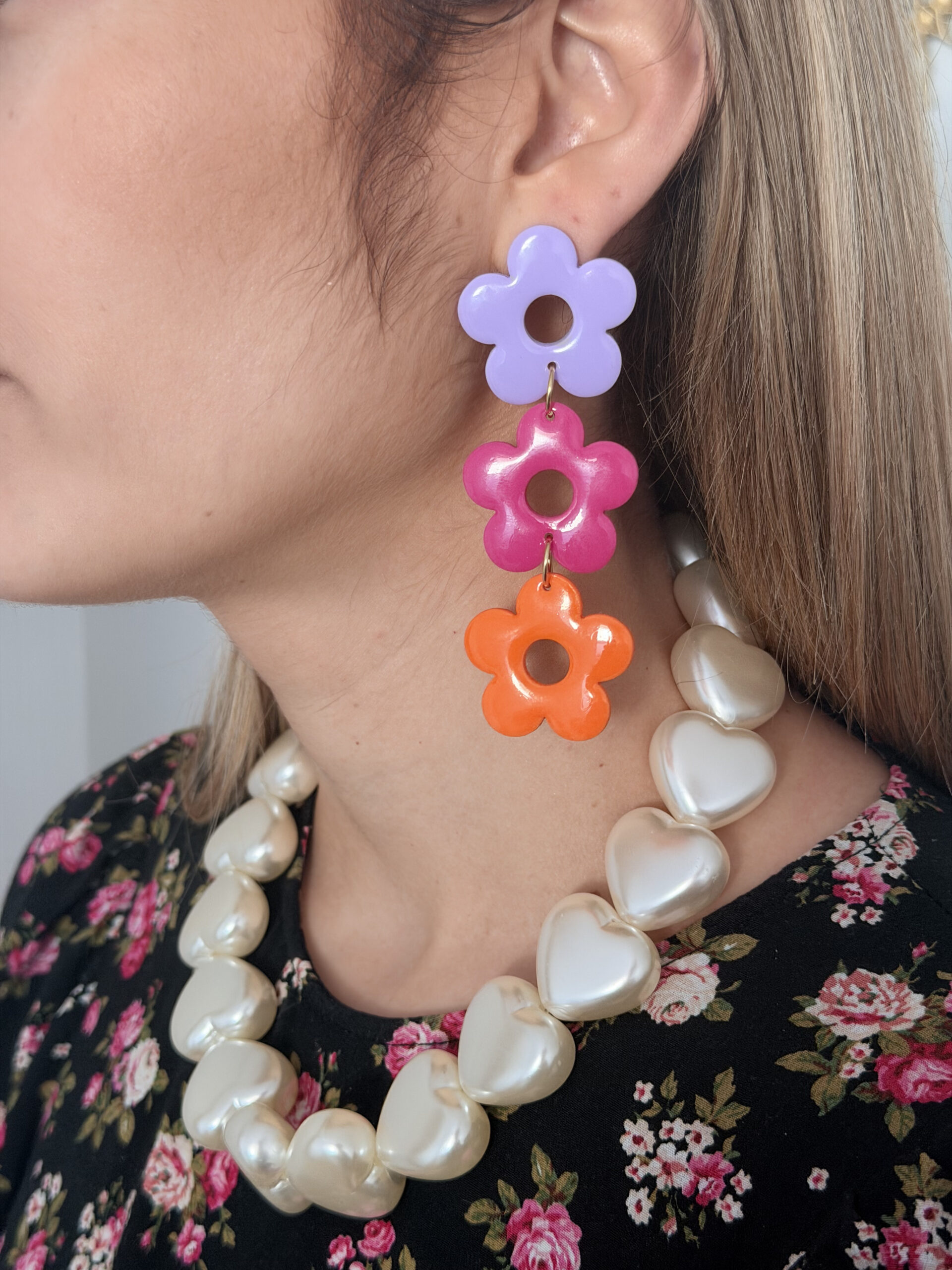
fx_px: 1760
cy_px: 635
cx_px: 476
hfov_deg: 30.3
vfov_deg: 39.7
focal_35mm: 48
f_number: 1.78
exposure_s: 1/60
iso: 125
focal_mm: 6.76
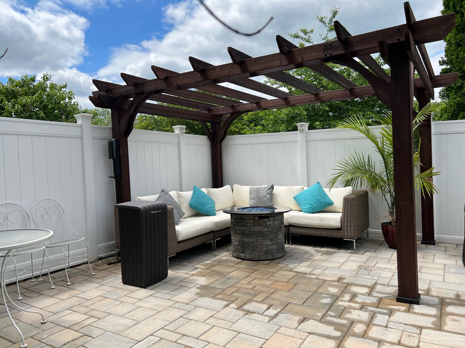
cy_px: 174
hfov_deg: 67.3
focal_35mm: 26
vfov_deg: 53.1
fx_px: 349
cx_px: 232
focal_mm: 5.7
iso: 50
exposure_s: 1/3571
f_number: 1.5
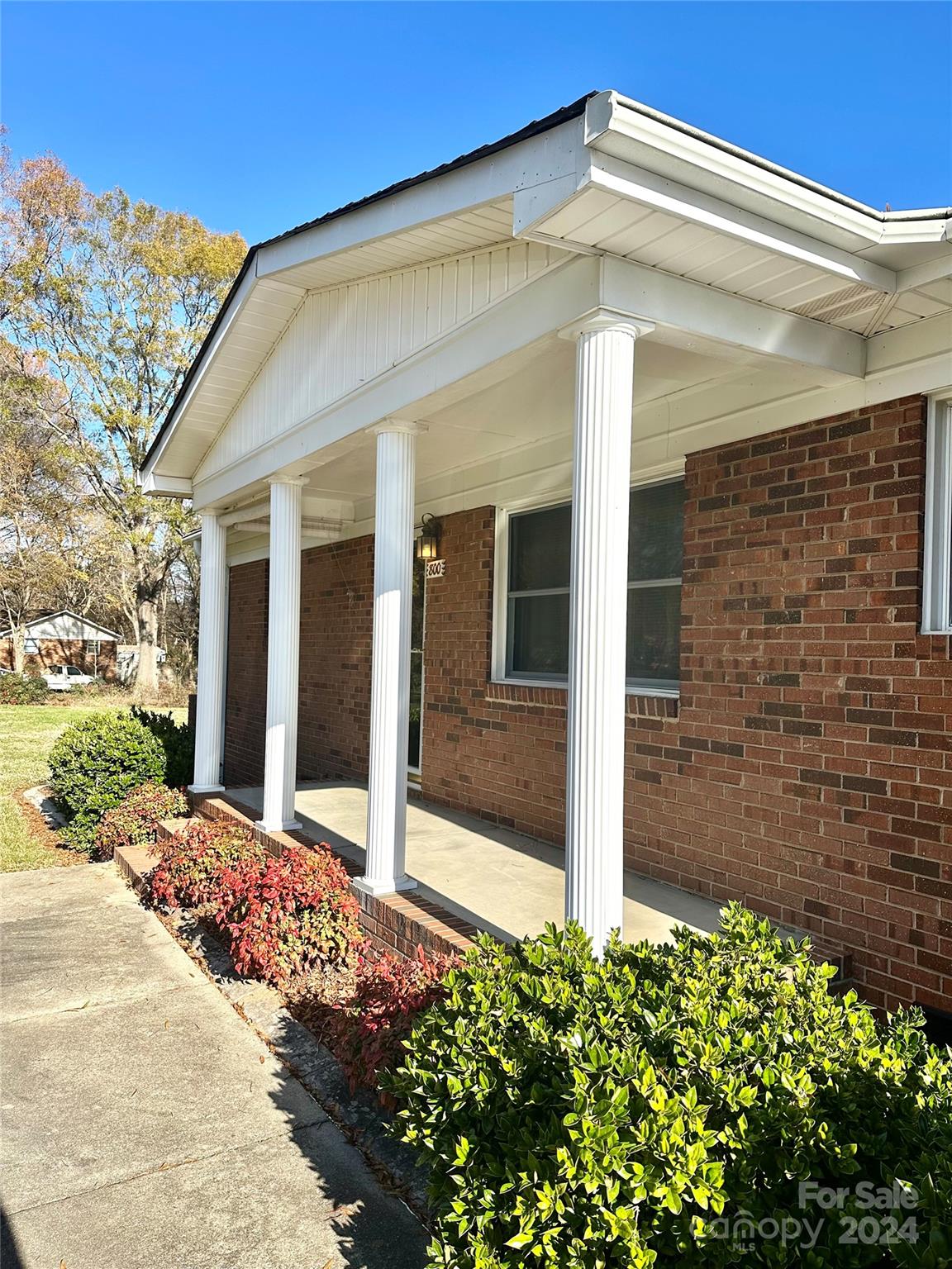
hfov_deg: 56.8
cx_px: 476
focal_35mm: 24
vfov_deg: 71.6
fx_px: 880
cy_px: 634
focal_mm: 6.86
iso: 80
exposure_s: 1/2732
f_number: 1.78
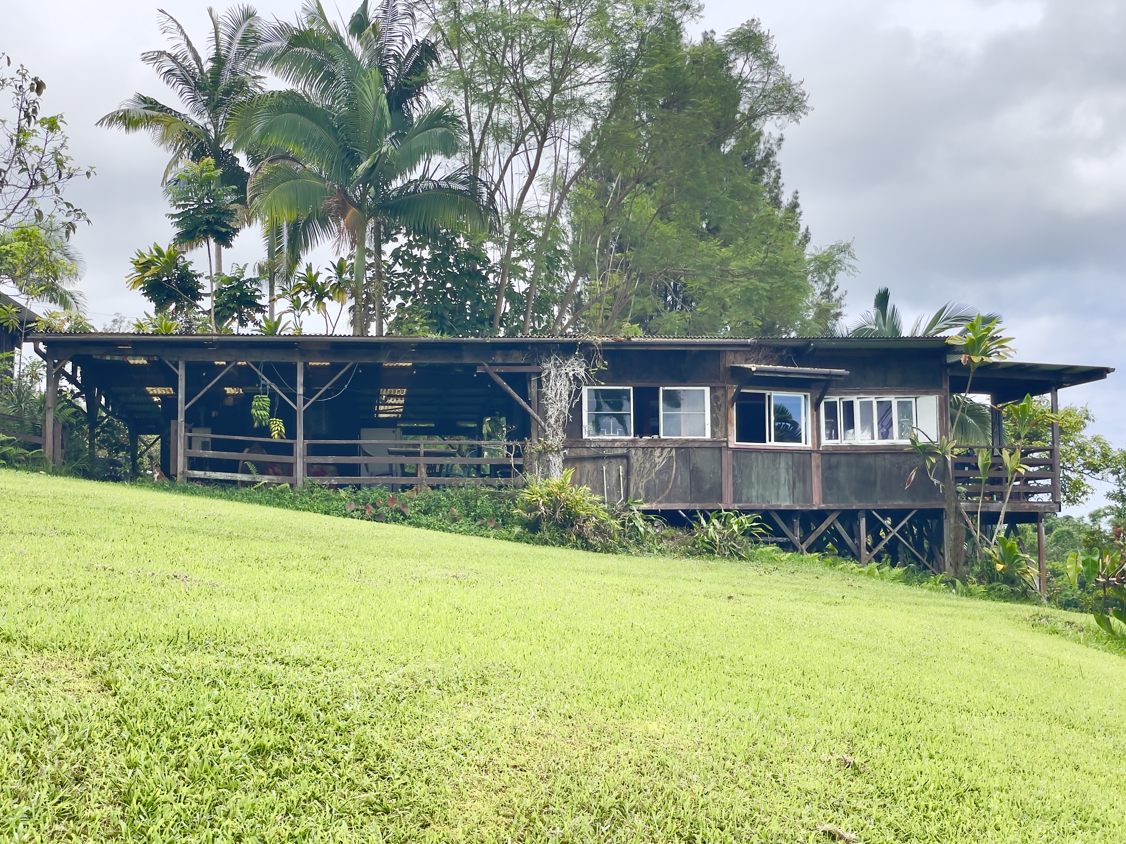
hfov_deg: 36.8
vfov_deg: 28.0
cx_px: 563
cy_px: 422
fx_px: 1691
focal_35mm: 52
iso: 25
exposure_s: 1/631
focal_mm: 6
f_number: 2
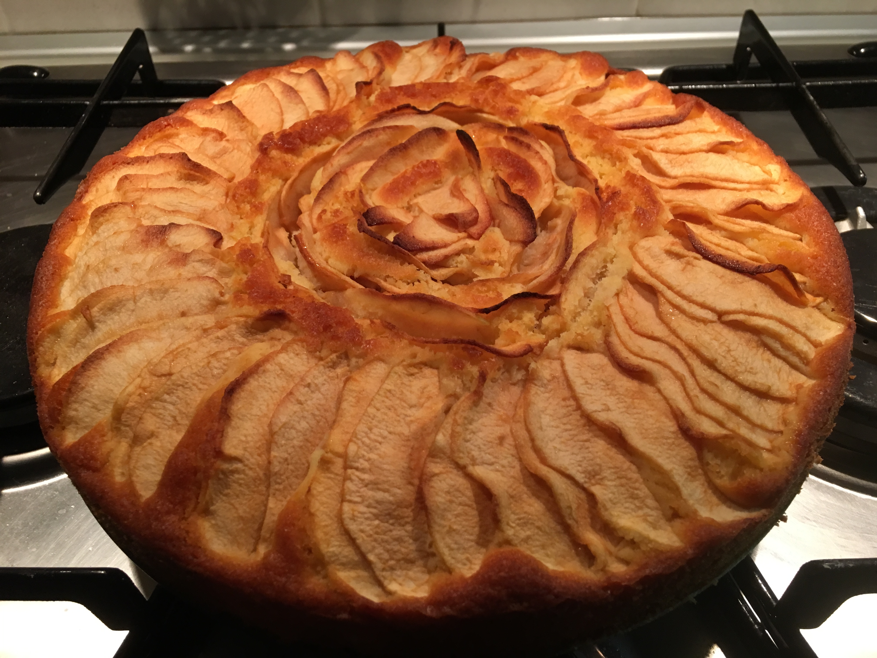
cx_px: 438
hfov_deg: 61.7
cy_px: 329
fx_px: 735
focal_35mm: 29
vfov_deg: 48.2
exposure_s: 1/33
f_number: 2.2
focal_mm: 4.15
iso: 125
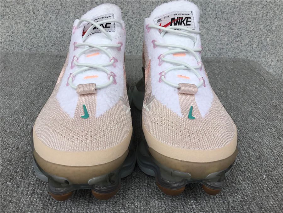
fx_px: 253
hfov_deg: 58.4
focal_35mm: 31
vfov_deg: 45.4
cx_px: 142
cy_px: 106
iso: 25
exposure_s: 1/509
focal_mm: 3.3
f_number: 2.4
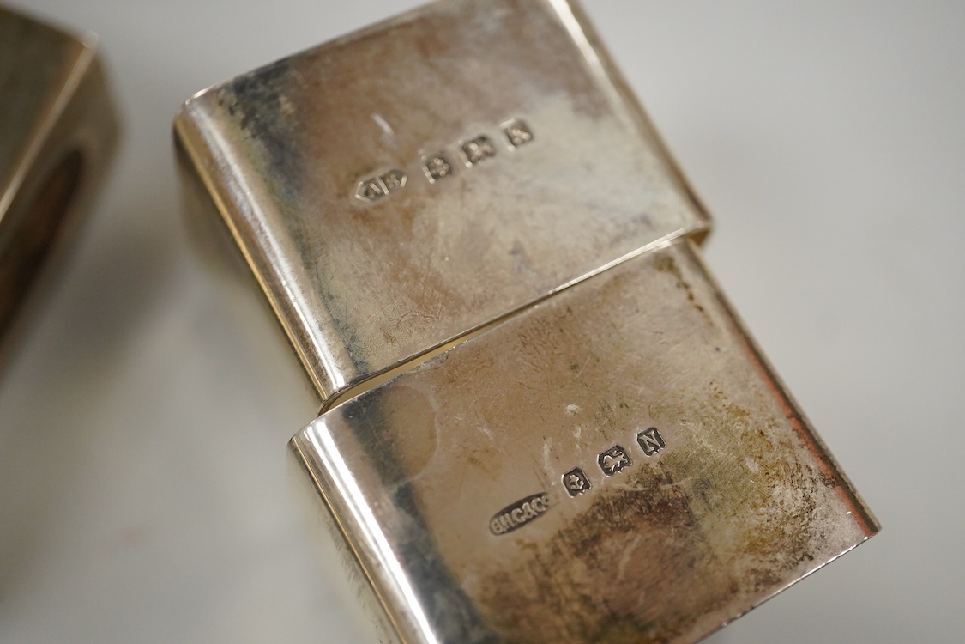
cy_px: 322
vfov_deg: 29.9
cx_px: 482
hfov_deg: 43.6
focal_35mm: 45
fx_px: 1206
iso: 2500
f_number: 3.5
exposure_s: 1/640
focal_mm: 30
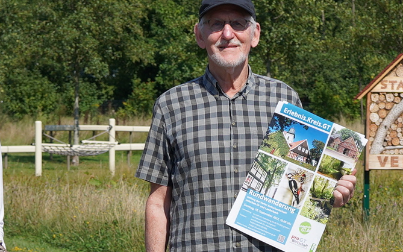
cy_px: 330
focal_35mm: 151
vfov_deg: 8.6
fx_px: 1658
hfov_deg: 13.9
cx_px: 225
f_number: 5
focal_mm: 33
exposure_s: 1/1000
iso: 100
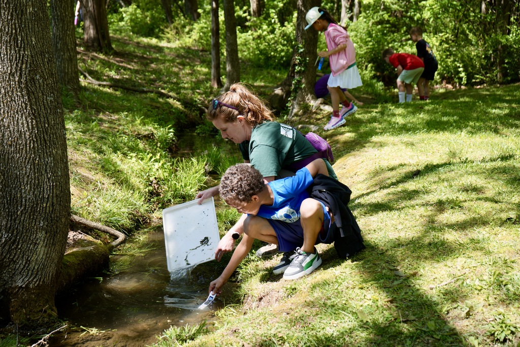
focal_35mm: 58
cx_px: 260
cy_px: 174
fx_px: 838
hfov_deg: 34.5
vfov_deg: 23.4
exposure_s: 1/125
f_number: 5.6
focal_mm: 58
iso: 100
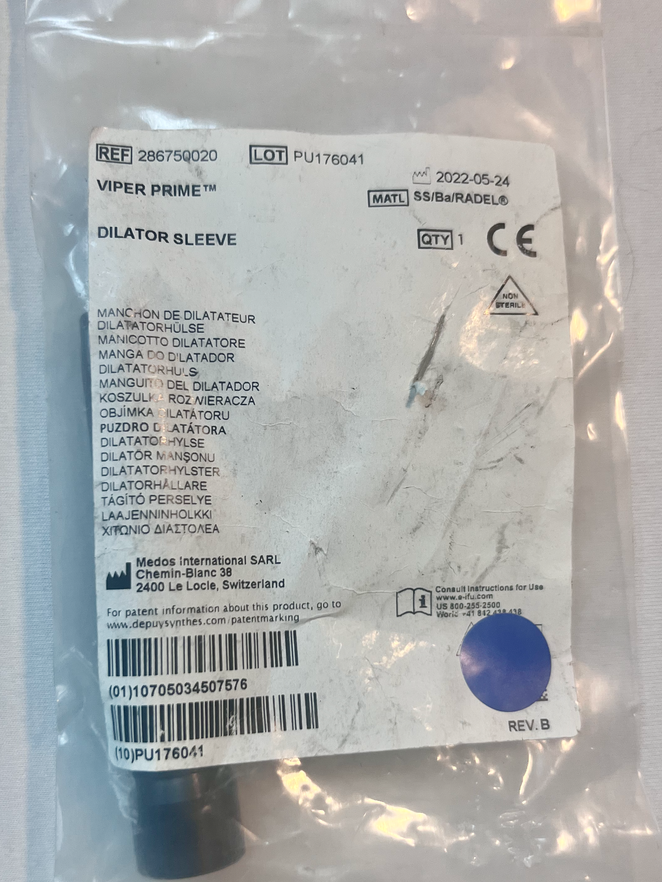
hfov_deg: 38.7
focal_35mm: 37
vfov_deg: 50.1
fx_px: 943
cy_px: 476
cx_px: 314
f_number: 1.5
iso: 125
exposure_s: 1/120
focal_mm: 5.7
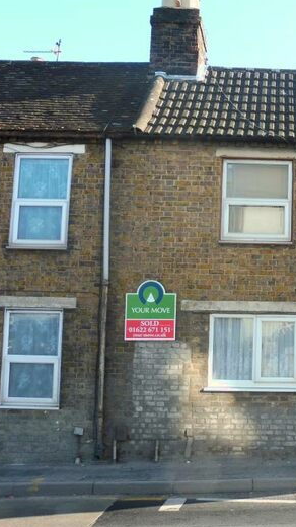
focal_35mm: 44
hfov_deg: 25.5
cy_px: 263
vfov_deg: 46.4
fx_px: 615
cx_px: 307
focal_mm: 5.4
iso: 100
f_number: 4.5
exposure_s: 1/125
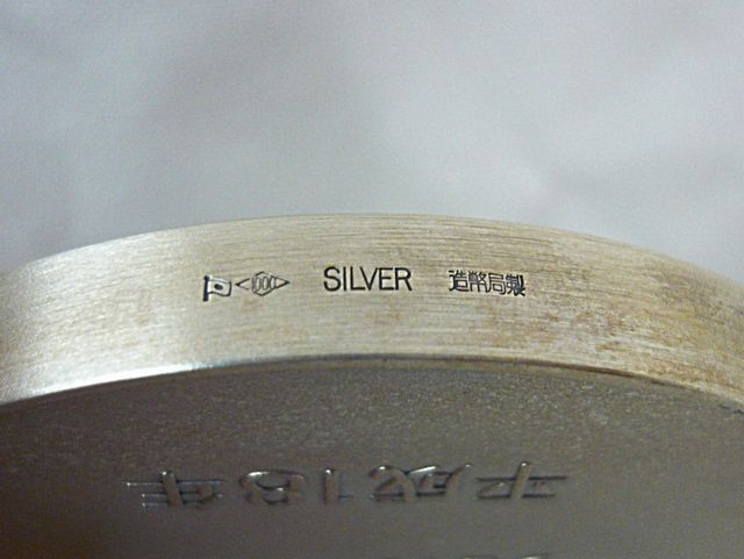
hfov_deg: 55.3
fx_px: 710
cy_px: 280
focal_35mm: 33
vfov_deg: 43.0
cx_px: 372
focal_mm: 5.5
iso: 400
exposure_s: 1/30
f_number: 2.8
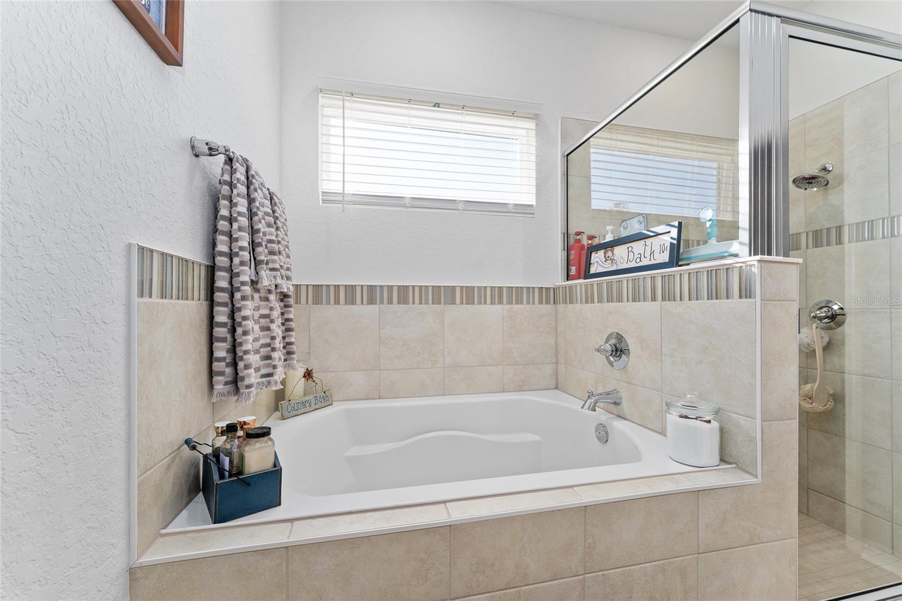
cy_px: 300
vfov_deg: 81.2
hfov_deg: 104.3
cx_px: 451
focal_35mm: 14
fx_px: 351
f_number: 7.1
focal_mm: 14
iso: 500
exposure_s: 1/30
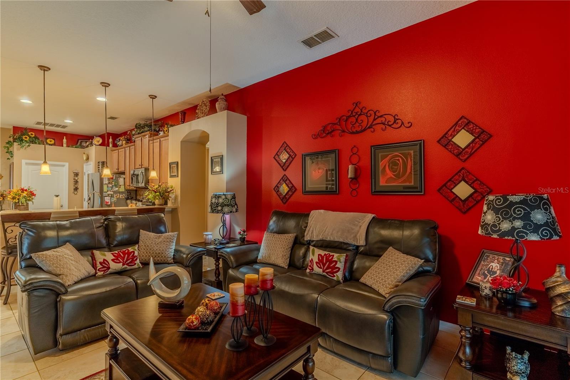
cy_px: 190
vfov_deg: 70.4
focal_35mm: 17
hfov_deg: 93.3
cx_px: 285
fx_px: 269
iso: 100
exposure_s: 1/40
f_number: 8
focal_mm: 17
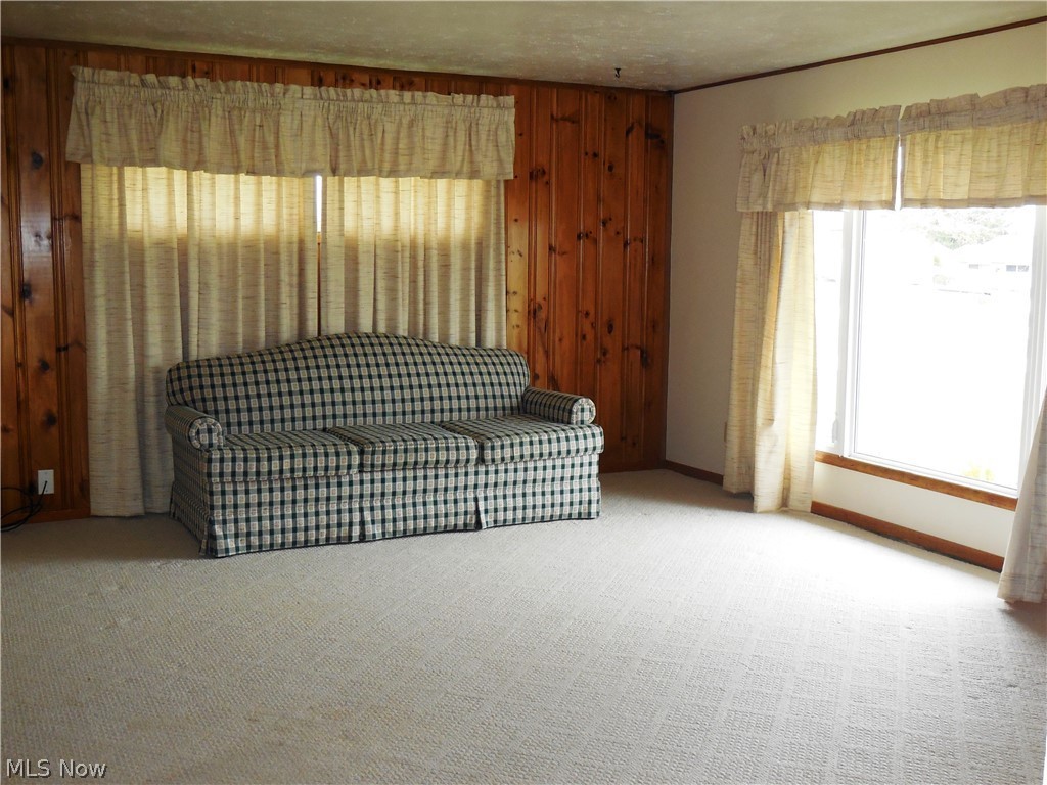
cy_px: 392
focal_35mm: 40
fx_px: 1210
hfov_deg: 46.8
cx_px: 524
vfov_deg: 36.0
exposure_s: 1/30
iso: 400
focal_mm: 7.1
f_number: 3.6
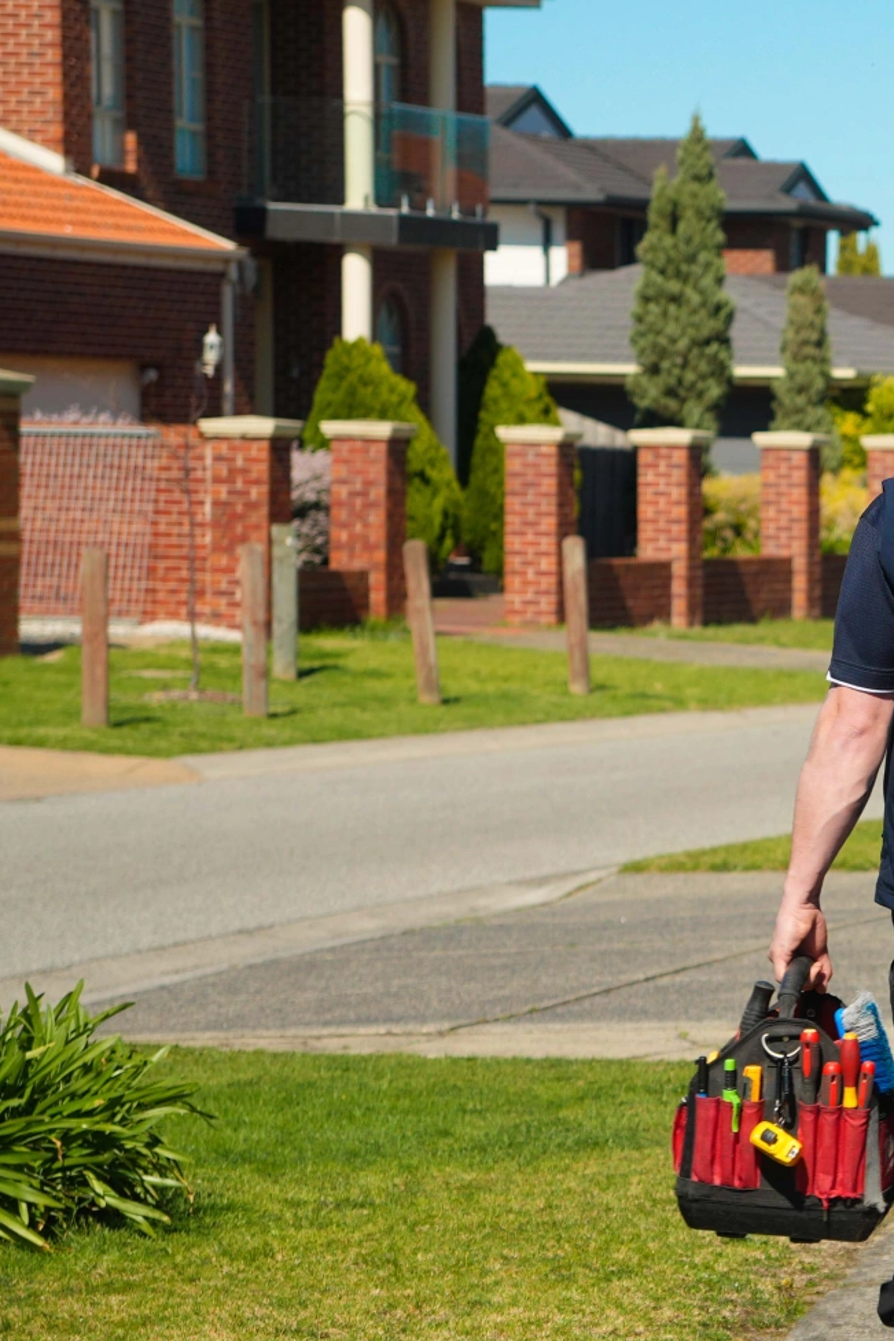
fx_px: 6181
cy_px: 780
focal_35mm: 166
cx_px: 1284
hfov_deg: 8.1
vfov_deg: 12.4
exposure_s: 1/125
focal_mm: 50
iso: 100
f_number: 3.5
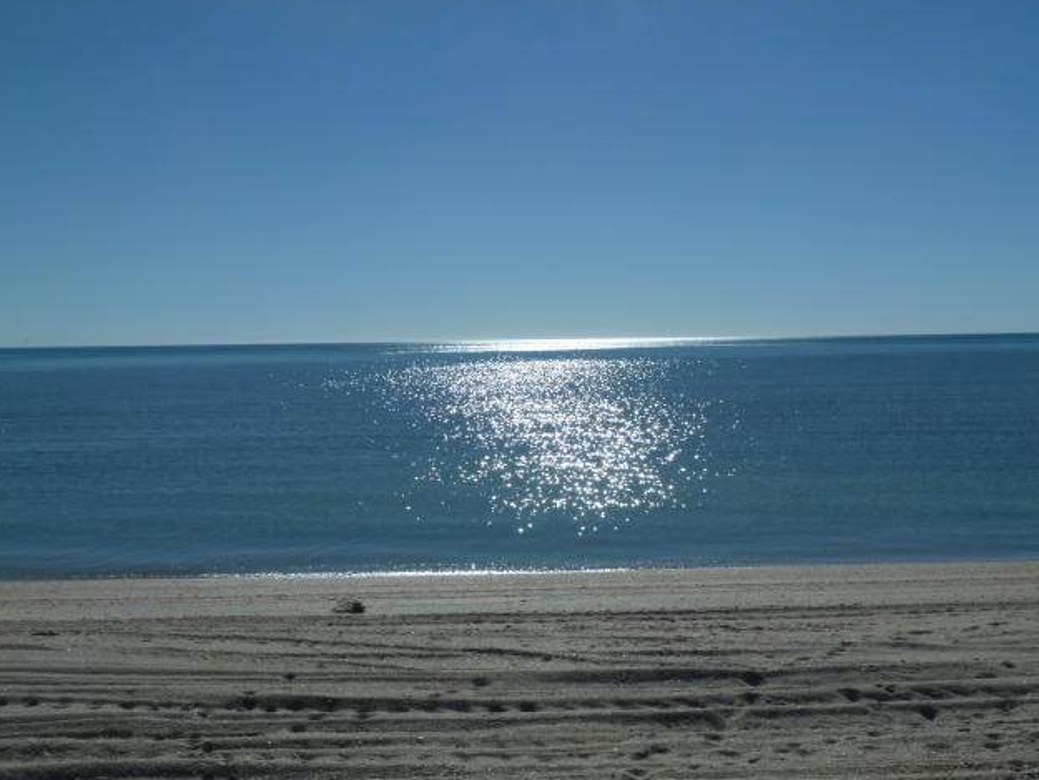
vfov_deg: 33.6
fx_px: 1291
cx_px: 520
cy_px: 383
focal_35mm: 43
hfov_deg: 43.8
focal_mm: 6.9
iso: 80
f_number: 6.3
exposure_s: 1/1000
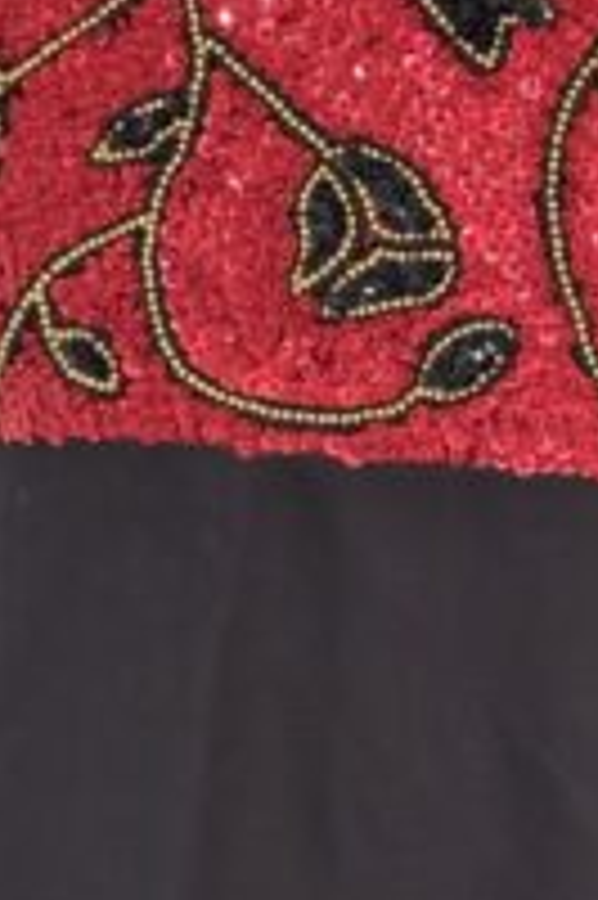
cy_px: 828
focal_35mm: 146
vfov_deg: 13.9
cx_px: 405
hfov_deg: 9.4
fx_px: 3644
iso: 640
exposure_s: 1/30
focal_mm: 6.76
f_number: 1.78
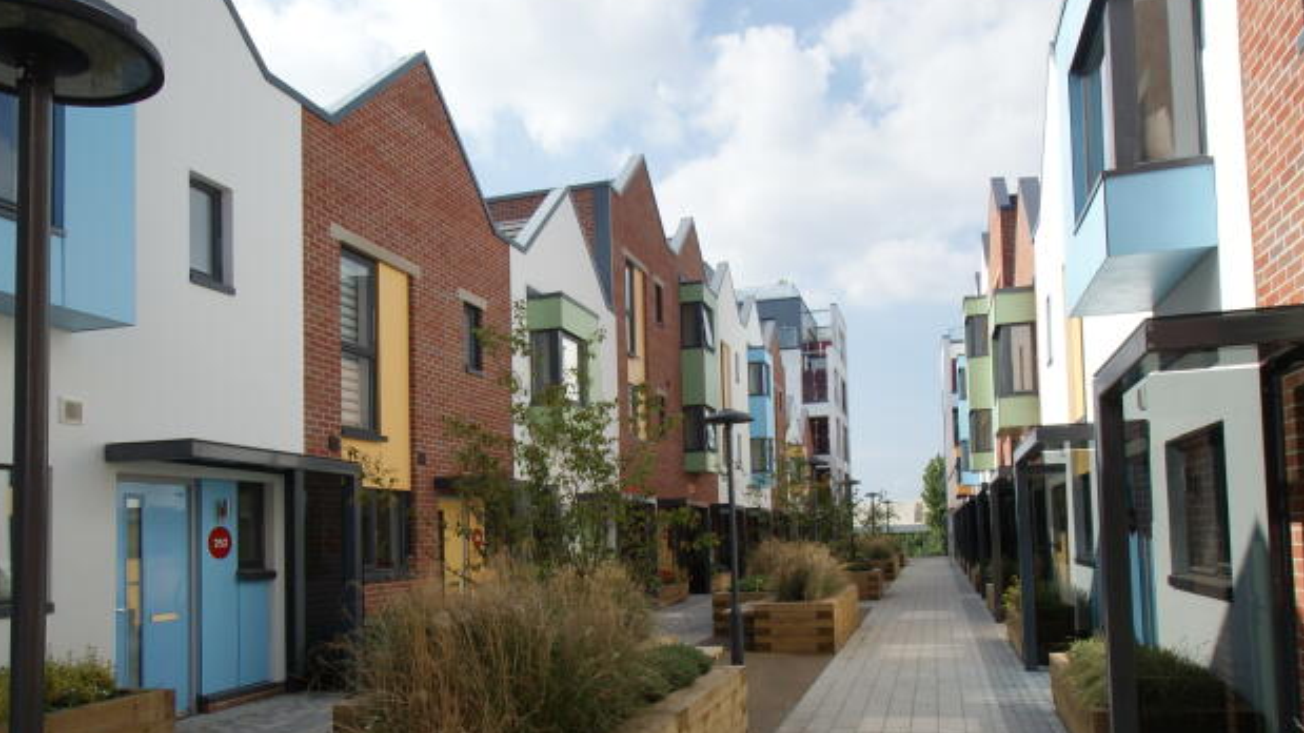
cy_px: 471
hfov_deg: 71.9
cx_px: 645
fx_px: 899
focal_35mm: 26
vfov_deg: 43.9
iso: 100
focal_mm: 10
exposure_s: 1/160
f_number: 10
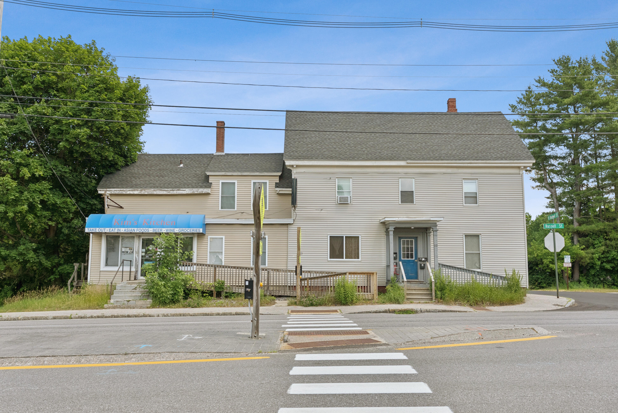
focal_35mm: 31
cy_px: 206
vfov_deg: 42.4
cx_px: 309
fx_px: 532
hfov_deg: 60.3
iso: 320
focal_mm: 31
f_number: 7.1
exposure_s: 1/640
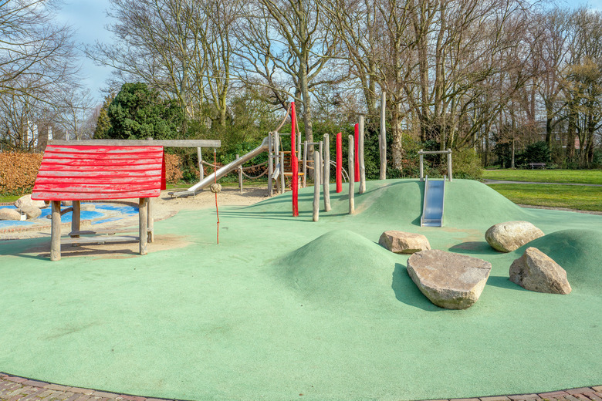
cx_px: 301
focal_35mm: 28
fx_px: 468
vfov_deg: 46.4
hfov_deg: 65.5
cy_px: 200
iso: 100
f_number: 11
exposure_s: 1/125
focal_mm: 28
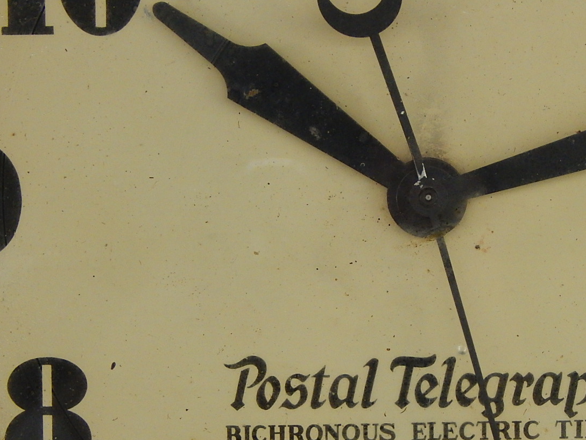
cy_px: 297
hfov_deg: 8.4
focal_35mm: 235
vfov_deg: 6.3
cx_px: 417
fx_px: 3979
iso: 400
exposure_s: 1/60
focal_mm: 28.7
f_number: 5.1
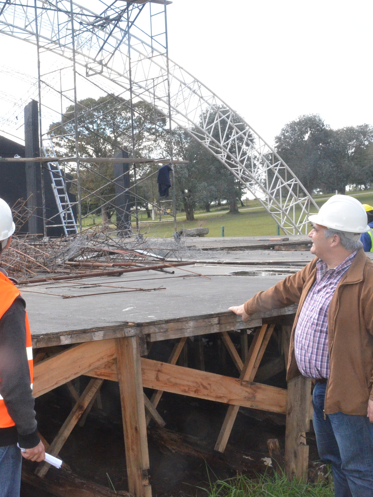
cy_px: 248
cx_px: 90
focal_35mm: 61
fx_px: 876
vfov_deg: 31.7
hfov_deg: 23.8
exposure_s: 1/250
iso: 3200
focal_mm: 28
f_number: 25
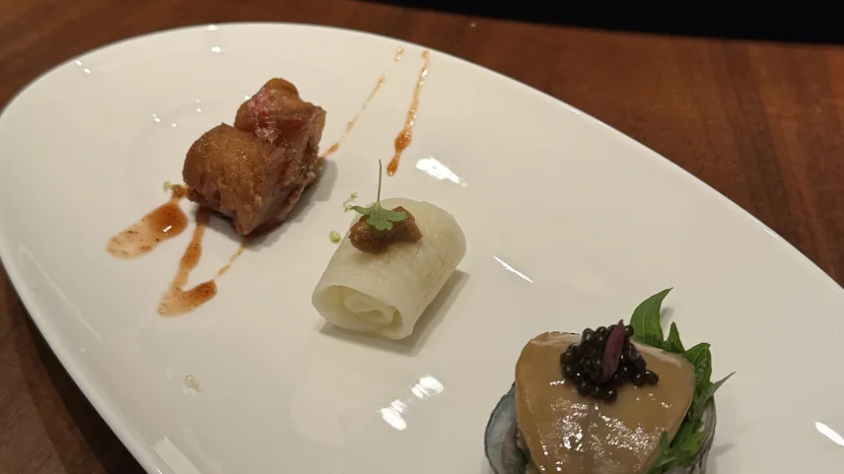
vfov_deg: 27.1
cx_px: 424
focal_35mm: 44
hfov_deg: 46.4
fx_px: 984
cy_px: 208
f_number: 1.78
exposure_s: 1/114
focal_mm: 6.86
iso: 200
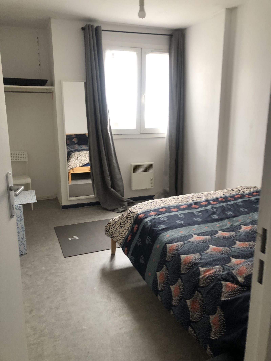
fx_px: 292
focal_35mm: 28
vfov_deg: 63.4
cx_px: 136
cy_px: 180
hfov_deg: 49.7
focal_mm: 3.99
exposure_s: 1/24
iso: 40
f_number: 1.8
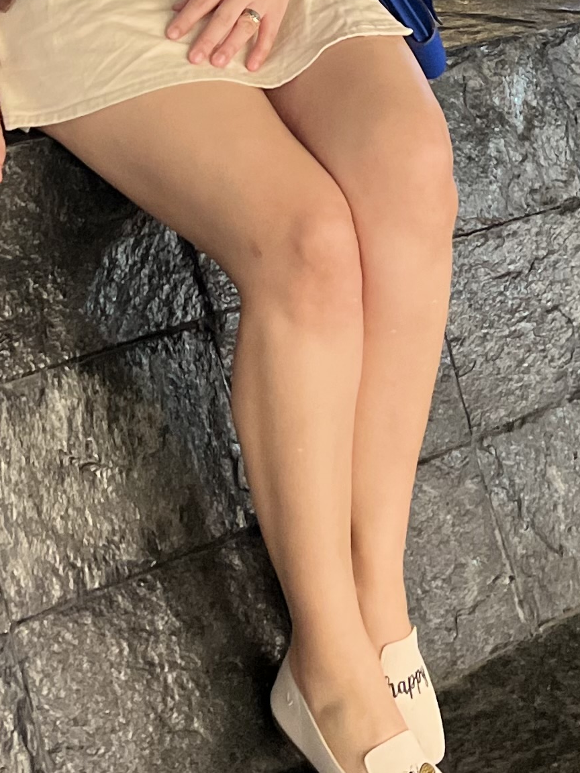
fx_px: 2033
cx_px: 154
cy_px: -139
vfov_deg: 20.3
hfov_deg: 16.2
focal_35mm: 91
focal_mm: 5.7
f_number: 1.5
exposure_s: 1/40
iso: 400
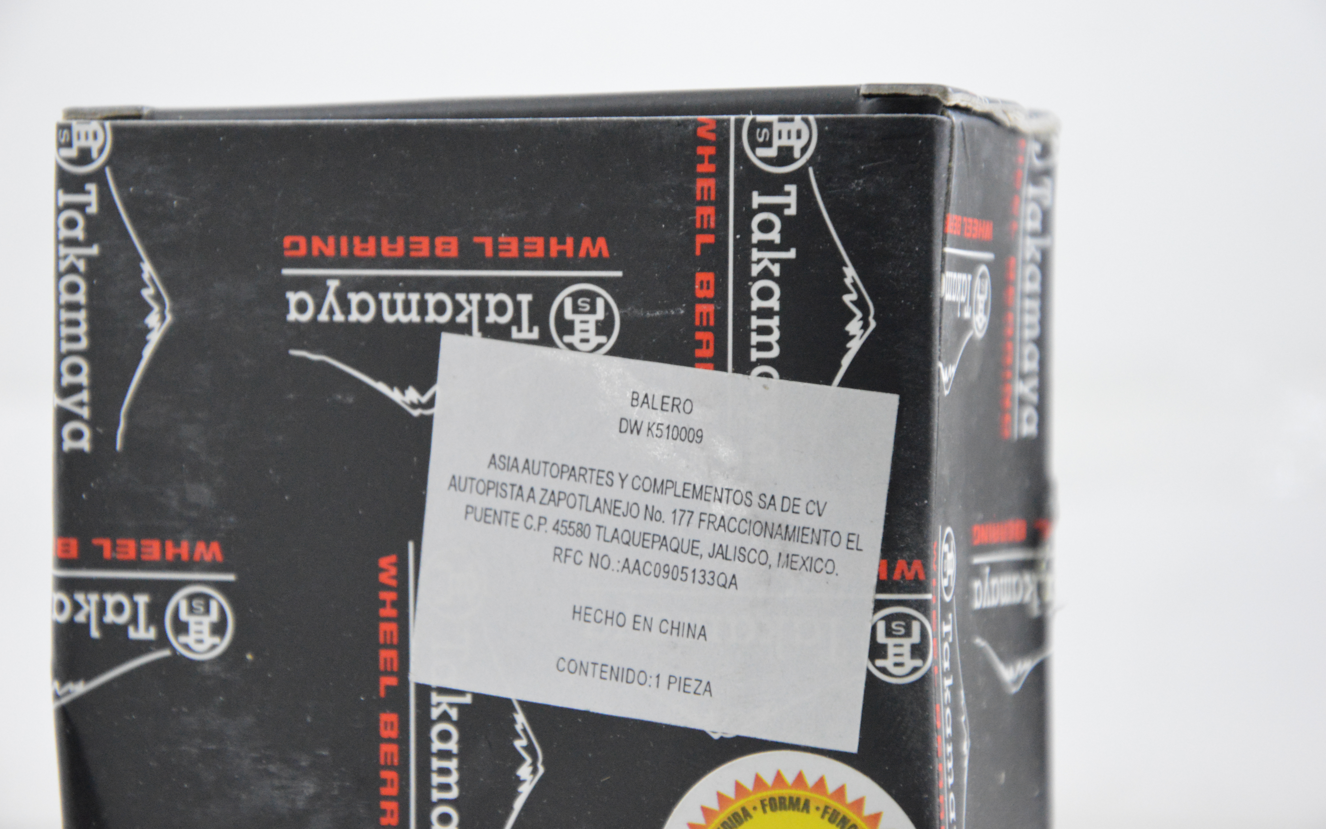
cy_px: 420
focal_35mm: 161
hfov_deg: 13.0
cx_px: 663
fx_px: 5801
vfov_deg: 8.2
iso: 3200
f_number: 7.1
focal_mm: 105
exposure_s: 1/100
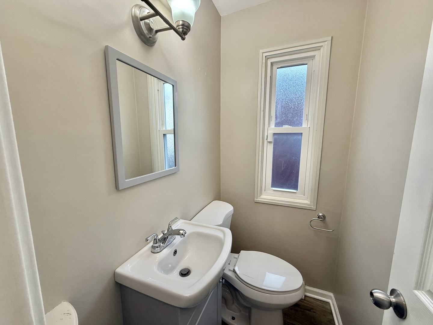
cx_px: 216
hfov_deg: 102.1
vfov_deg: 85.7
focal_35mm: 14
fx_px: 175
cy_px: 162
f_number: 2.2
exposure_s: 1/120
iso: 160
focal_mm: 2.22
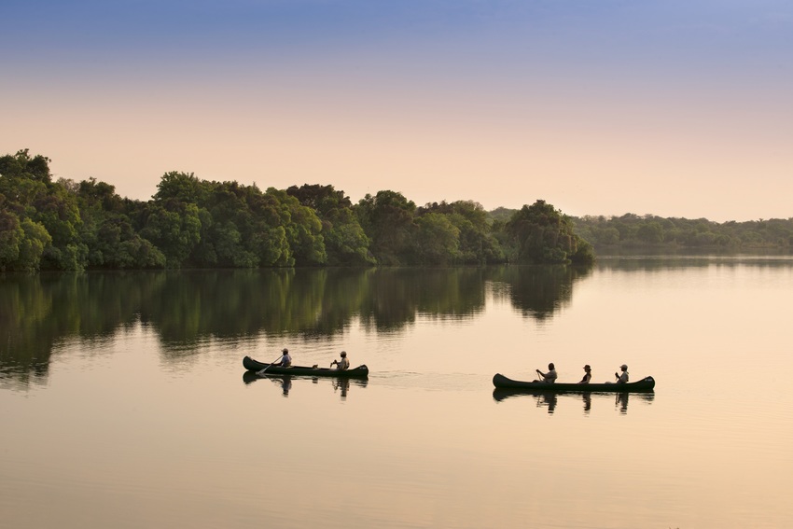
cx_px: 396
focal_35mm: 75
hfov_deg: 27.0
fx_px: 1652
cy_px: 264
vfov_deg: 18.2
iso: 280
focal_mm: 75
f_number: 9.5
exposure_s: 1/250
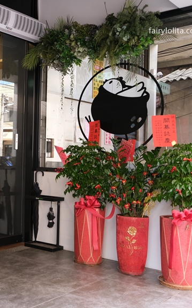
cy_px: 147
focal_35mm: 45
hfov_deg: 27.3
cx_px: 9
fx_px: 377
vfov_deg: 44.3
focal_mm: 18.9
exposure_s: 1/50
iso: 320
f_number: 4
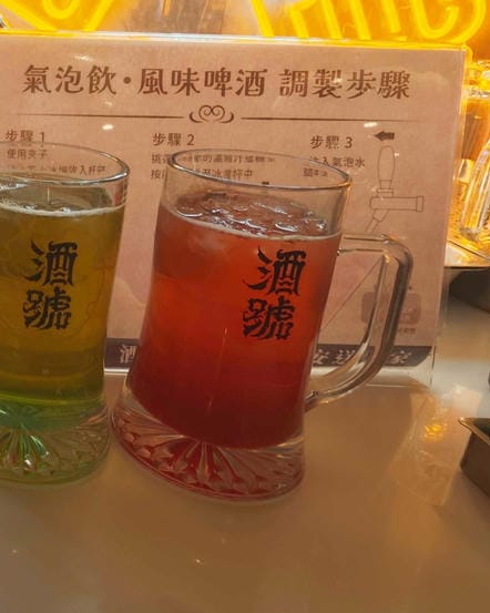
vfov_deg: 49.6
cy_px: 215
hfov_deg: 32.5
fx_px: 653
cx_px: -124
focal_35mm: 36
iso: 100
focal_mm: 2.03
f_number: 1.8
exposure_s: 1/60
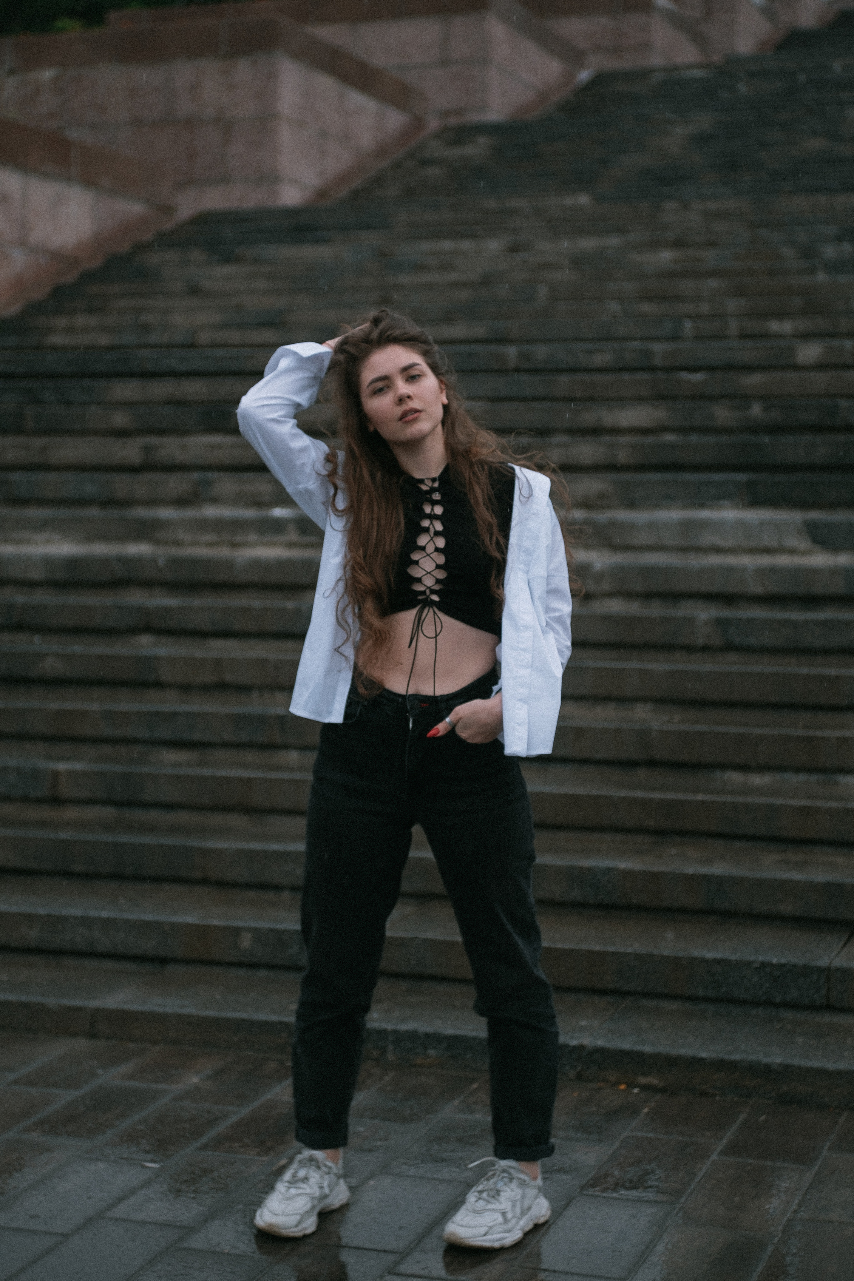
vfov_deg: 33.4
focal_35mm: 60
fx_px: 2135
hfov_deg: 22.6
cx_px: 383
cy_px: 617
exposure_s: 1/1000
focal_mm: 35
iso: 320
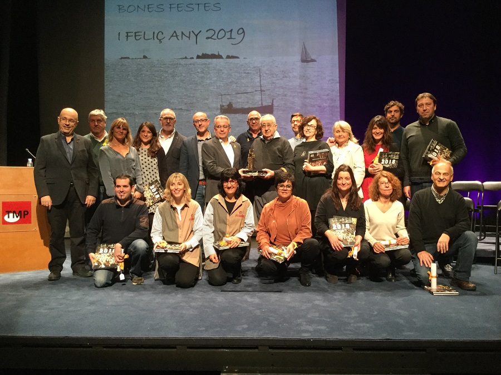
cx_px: 250
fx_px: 449
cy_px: 188
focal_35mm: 31
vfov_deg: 45.4
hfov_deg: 58.4
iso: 160
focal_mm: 3.3
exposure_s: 1/30
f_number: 2.4
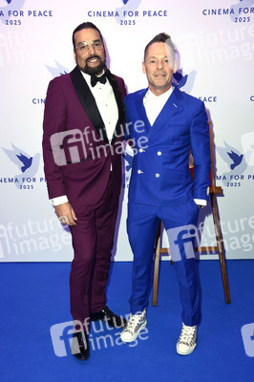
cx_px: 127
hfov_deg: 36.8
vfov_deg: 53.2
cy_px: 191
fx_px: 382
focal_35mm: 36
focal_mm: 36
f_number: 5.6
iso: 500
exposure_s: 1/250
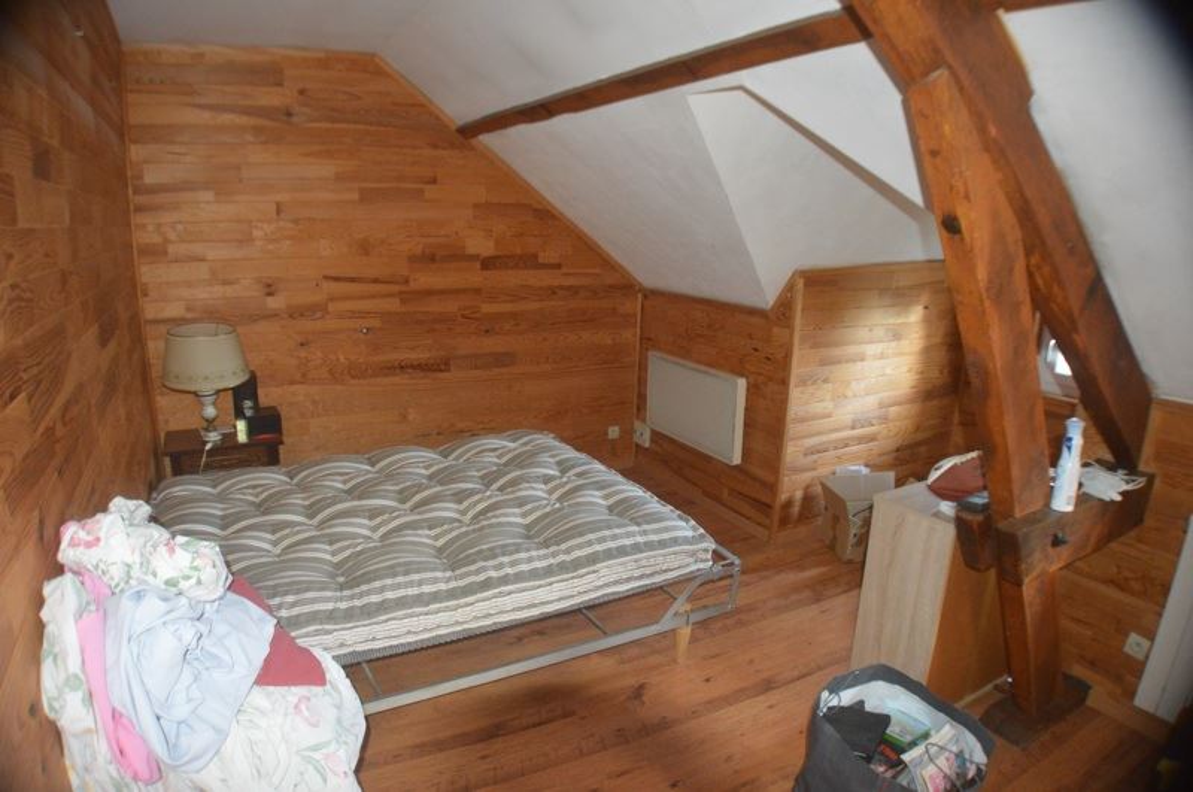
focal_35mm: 27
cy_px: 396
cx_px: 596
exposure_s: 1/60
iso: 2200
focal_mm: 18
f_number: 3.5
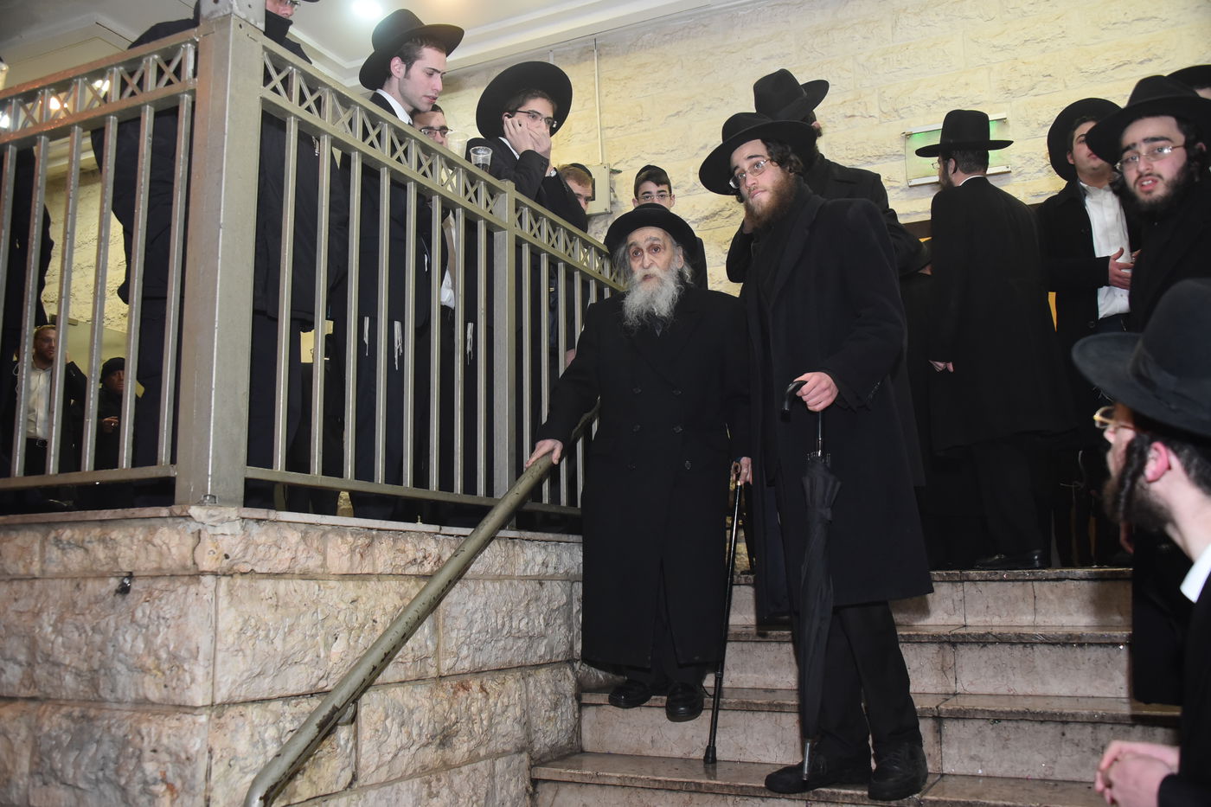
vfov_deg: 41.1
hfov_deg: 58.7
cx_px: 606
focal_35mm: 32
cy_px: 404
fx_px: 1076
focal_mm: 32
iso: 3200
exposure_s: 1/125
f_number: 5.6
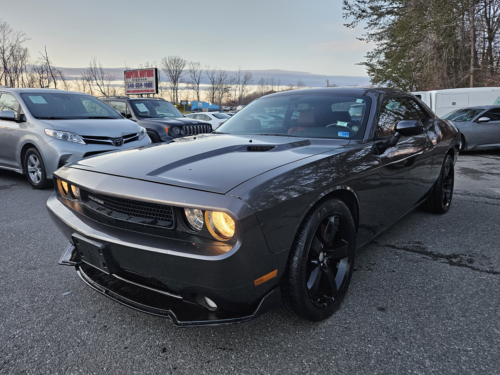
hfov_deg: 69.4
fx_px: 361
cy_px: 178
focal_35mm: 25
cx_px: 253
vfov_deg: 54.9
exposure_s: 1/180
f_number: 1.8
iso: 250
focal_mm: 5.4
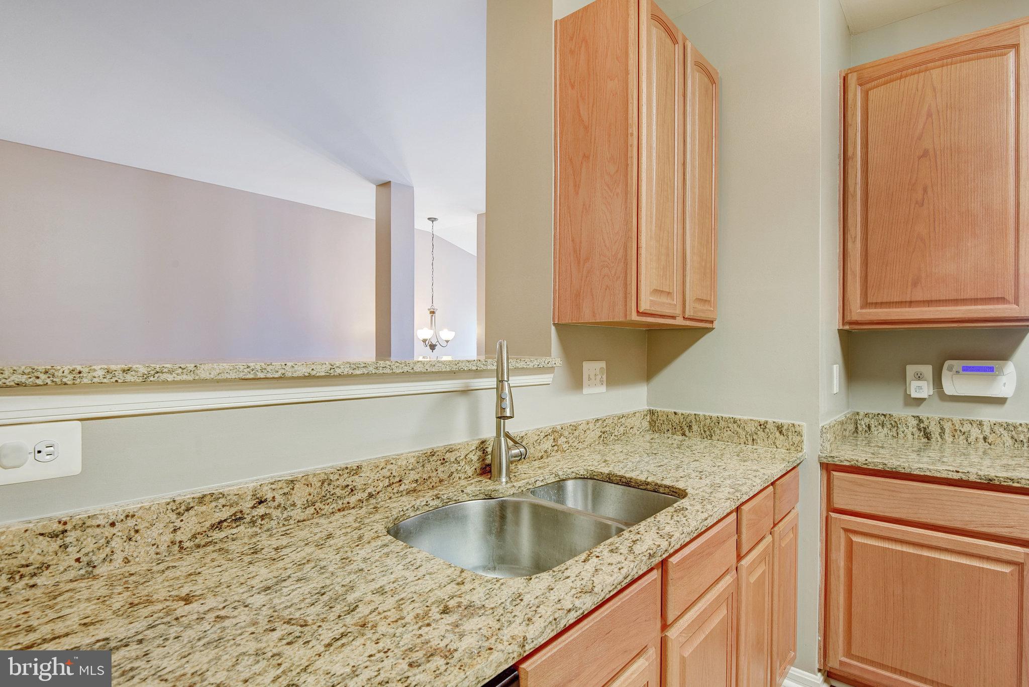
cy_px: 344
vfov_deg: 70.5
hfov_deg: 93.3
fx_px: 486
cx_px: 514
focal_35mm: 17
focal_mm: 17
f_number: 8
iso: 400
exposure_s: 1/8
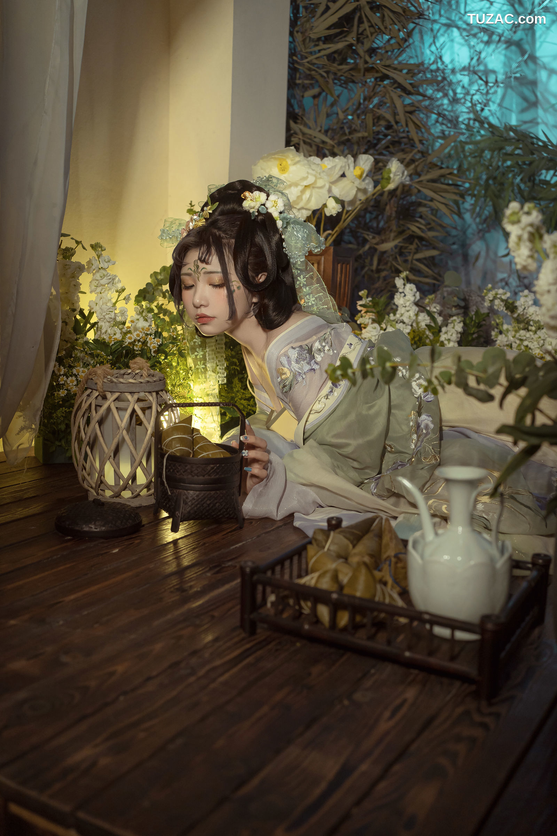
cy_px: 418
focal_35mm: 35
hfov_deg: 37.9
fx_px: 812
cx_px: 278
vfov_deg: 54.4
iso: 640
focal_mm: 35
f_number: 3.5
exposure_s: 1/60
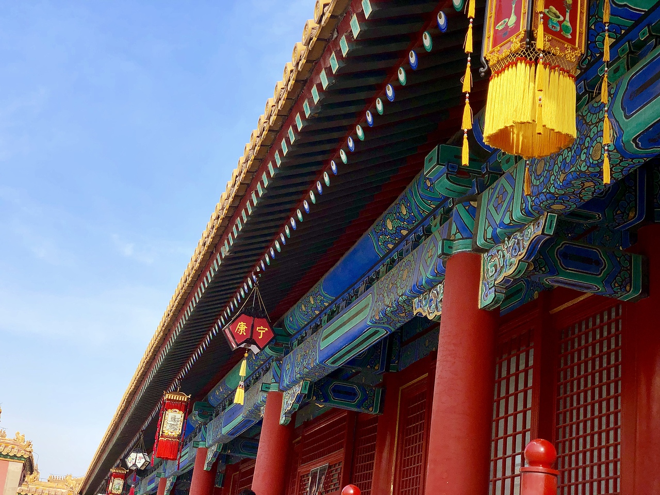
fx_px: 991
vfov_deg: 28.0
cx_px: 330
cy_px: 248
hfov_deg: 36.8
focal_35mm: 52
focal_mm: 6
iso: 16
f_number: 2.4
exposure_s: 1/923
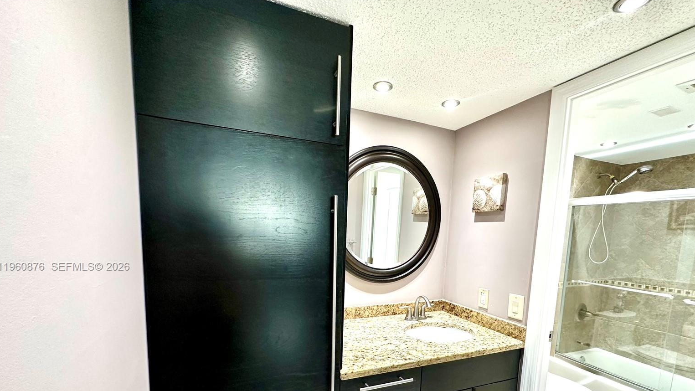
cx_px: 352
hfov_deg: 99.4
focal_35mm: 16
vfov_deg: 65.0
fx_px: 295
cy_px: 267
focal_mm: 2.22
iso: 250
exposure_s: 1/60
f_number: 2.2
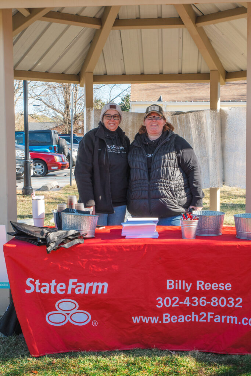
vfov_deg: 35.0
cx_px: 126
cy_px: 188
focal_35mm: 57
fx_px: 596
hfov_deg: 23.8
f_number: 9
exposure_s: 1/160
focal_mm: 38
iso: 250
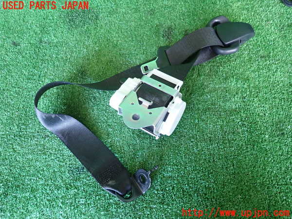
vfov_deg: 54.9
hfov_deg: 69.4
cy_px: 110
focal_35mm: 25
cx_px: 146
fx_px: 211
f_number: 2
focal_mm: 4.5
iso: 400
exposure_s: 1/30
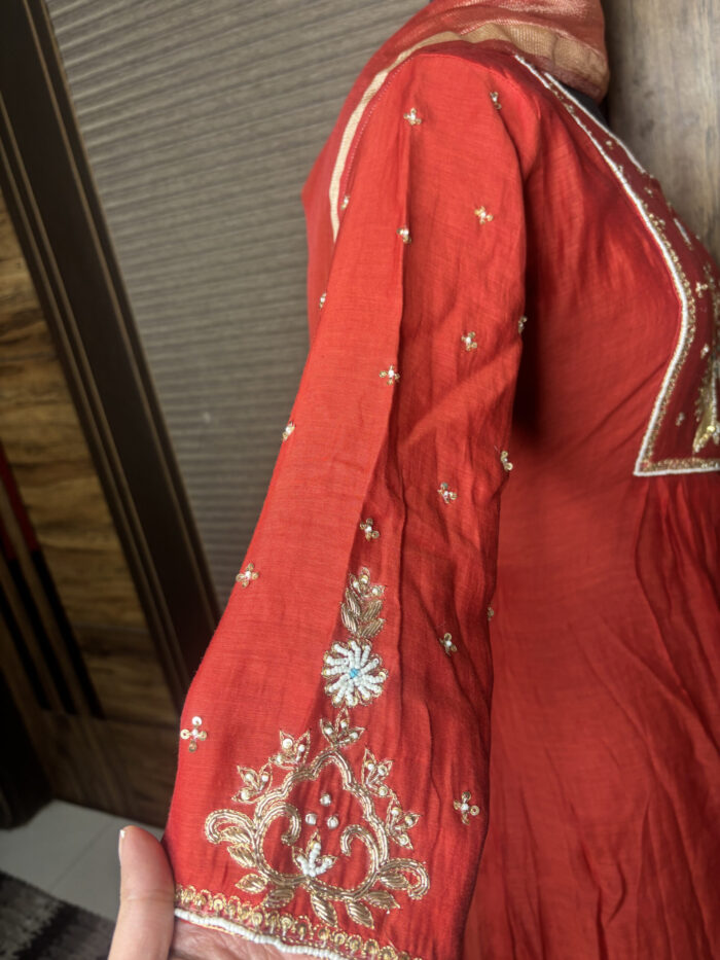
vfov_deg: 67.3
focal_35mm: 26
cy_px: 480
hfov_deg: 53.1
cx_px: 360
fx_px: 721
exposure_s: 1/50
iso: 80
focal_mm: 5.96
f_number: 1.6
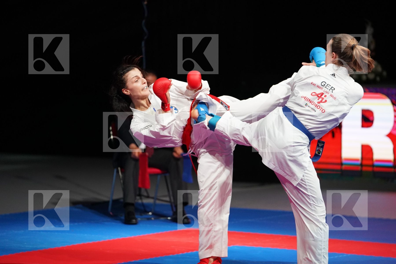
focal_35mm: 198
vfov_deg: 6.9
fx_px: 2178
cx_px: 198
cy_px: 132
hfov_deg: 10.4
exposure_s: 1/1000
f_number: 2.8
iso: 3200
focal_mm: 198
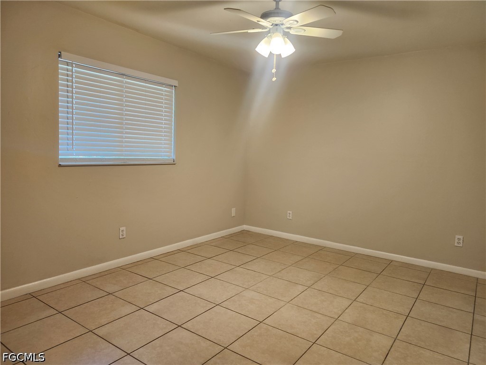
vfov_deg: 58.9
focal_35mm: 23
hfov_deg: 73.9
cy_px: 182
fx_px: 323
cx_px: 243
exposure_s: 1/120
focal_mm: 5.54
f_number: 1.8
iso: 500
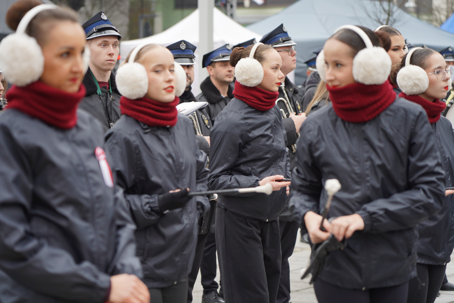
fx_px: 1324
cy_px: 152
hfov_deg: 19.5
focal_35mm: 105
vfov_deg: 13.0
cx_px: 227
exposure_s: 1/100
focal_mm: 105
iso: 200
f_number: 4
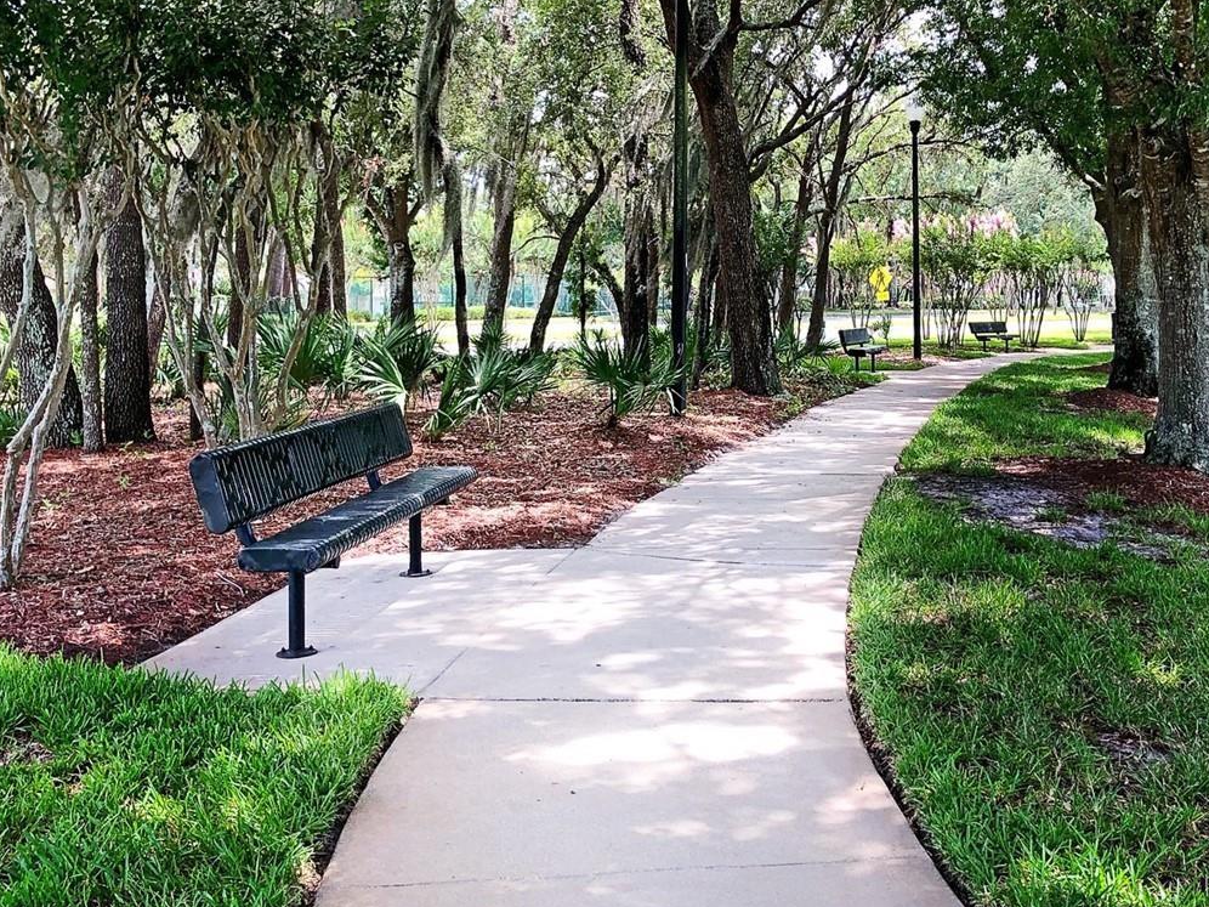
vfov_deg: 31.8
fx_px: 1572
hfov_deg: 41.3
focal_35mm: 45
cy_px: 279
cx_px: 845
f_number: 1.8
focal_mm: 3.99
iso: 20
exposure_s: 1/193
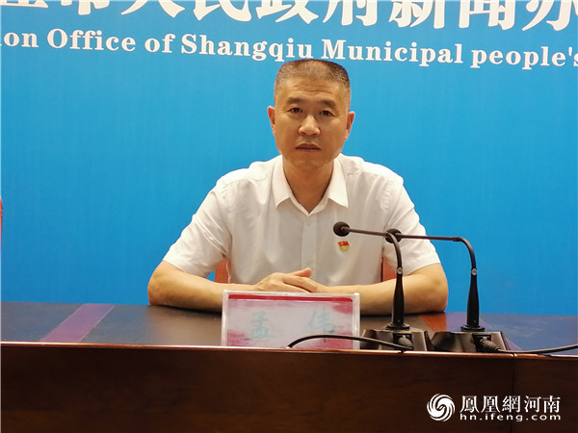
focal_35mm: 62
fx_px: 1035
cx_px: 289
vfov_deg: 23.7
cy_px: 216
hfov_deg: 31.2
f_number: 1.8
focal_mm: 5.3
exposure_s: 1/50
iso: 100
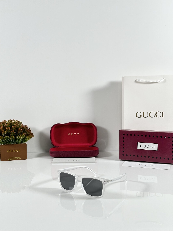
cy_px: 116
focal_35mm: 48
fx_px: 320
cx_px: 86
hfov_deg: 30.3
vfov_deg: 39.7
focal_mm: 6.86
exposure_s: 1/100
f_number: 1.78
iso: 80
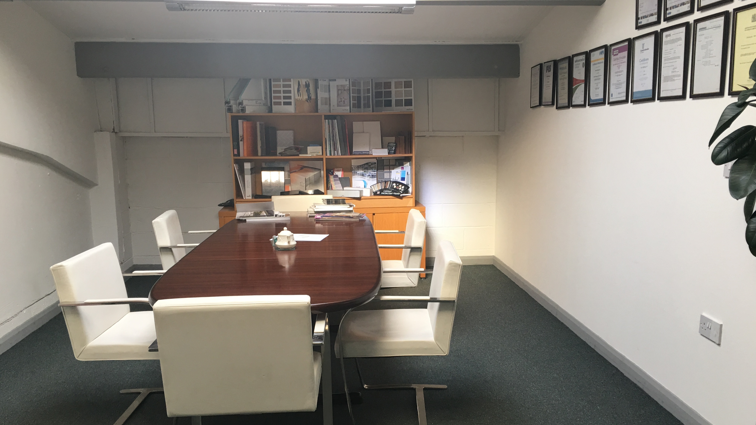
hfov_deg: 61.0
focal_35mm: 32
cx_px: 379
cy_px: 266
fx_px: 641
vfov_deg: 36.5
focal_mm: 4.15
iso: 25
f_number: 2.2
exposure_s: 1/33
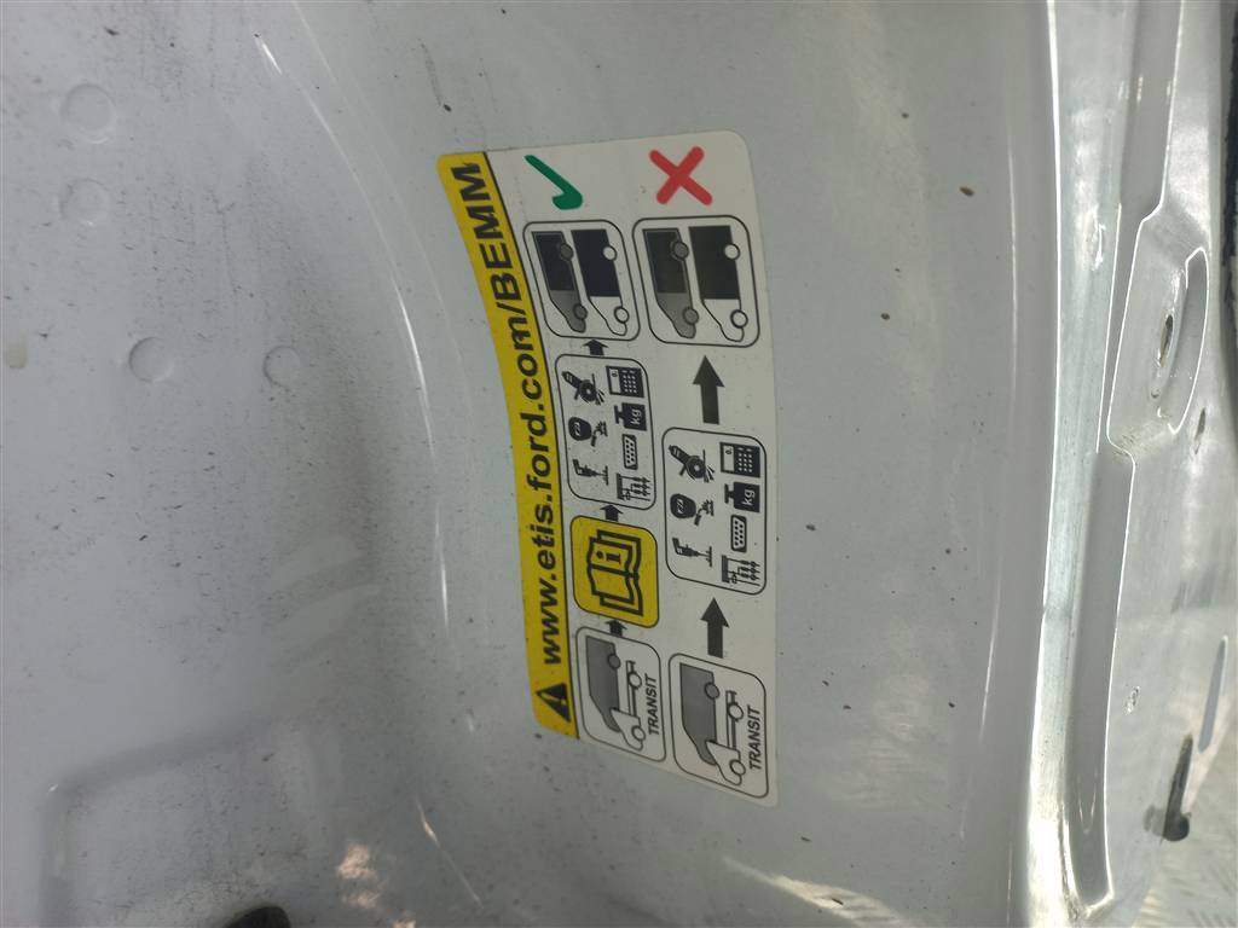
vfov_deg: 54.9
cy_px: 464
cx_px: 619
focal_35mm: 25
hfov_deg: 69.4
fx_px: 894
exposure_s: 1/50
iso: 64
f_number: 1.8
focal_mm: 4.6
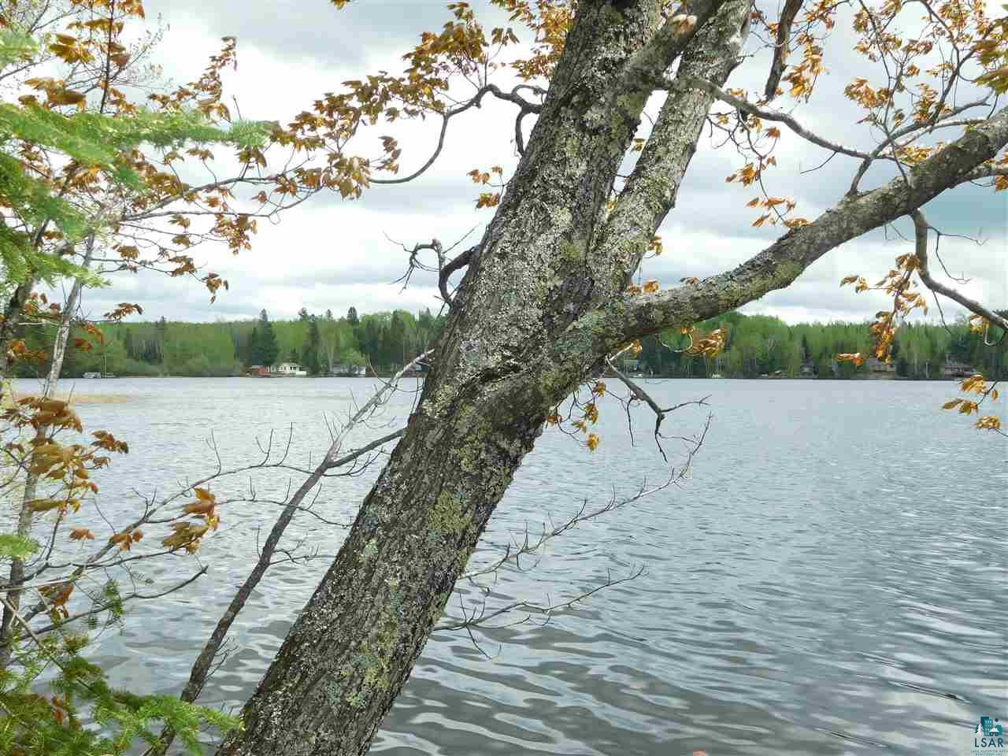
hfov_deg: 46.8
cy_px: 378
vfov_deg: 36.0
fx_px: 1165
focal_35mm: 40
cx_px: 504
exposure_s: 1/640
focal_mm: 7.1
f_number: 3.9
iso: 125
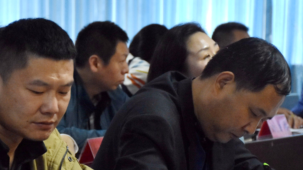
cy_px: 119
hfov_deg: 12.7
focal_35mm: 169
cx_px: 110
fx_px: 1358
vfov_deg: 7.2
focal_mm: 60
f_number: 5
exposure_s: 1/80
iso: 2000
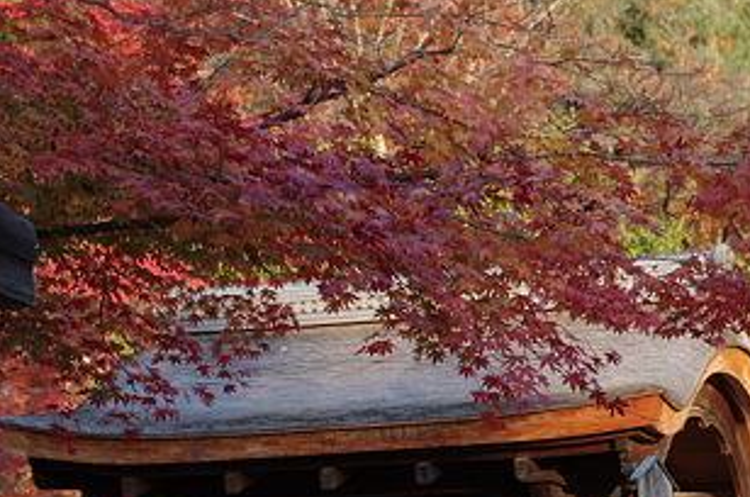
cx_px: 465
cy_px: 352
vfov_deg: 11.4
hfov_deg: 17.1
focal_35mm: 120
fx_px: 2495
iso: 200
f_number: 7.1
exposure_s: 1/100
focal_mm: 55
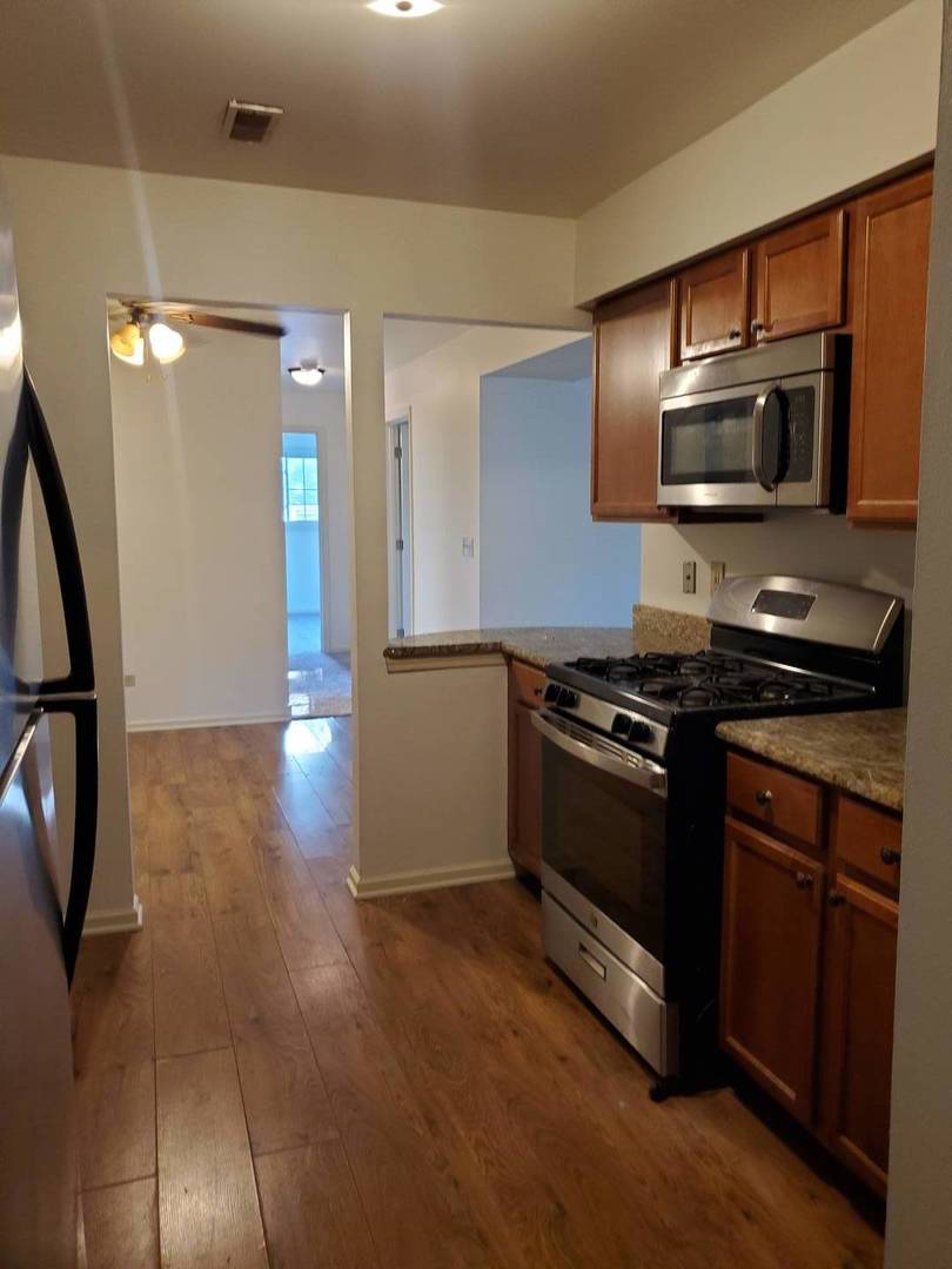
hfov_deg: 53.1
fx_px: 953
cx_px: 476
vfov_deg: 67.3
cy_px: 634
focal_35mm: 26
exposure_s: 1/39
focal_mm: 4.3
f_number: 1.5
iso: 250
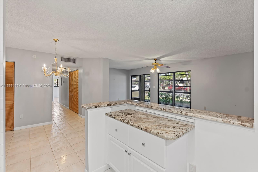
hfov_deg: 96.7
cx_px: 129
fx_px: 115
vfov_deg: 73.7
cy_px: 86
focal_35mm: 16
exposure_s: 1/20
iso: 640
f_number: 4.5
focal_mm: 16
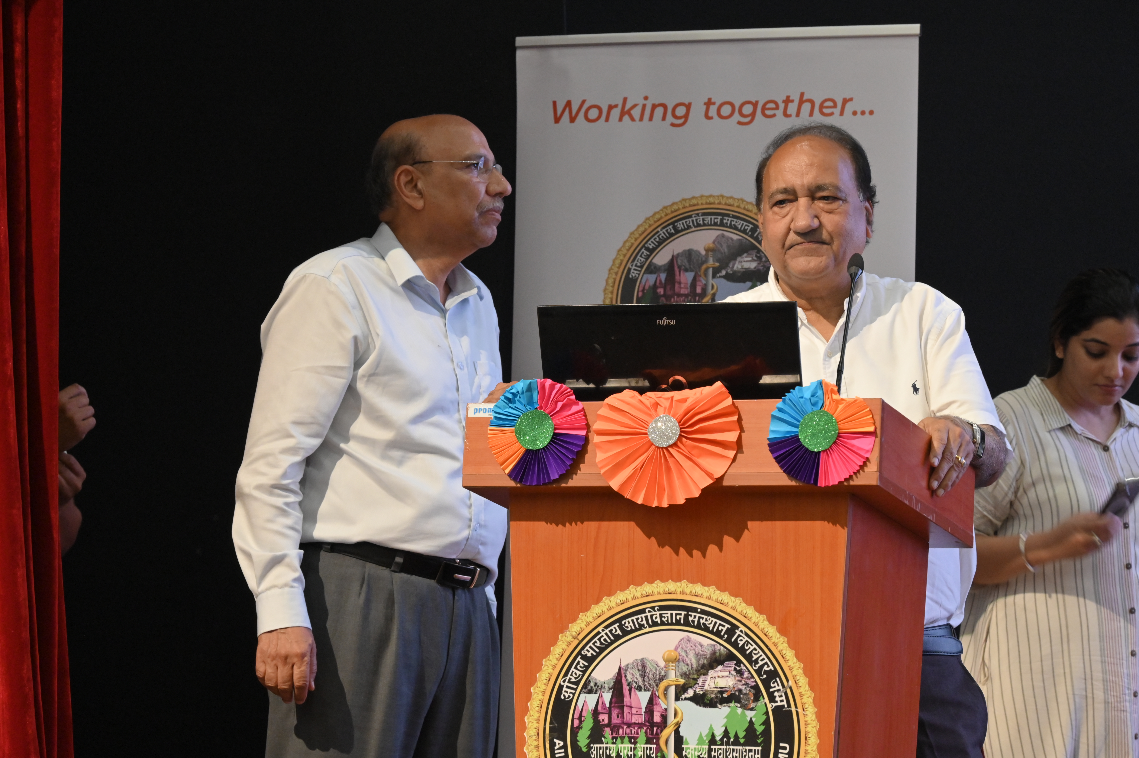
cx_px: 570
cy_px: 379
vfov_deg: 11.4
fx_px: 3794
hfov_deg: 17.1
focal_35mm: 120
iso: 4000
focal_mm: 120
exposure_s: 1/50
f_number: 10
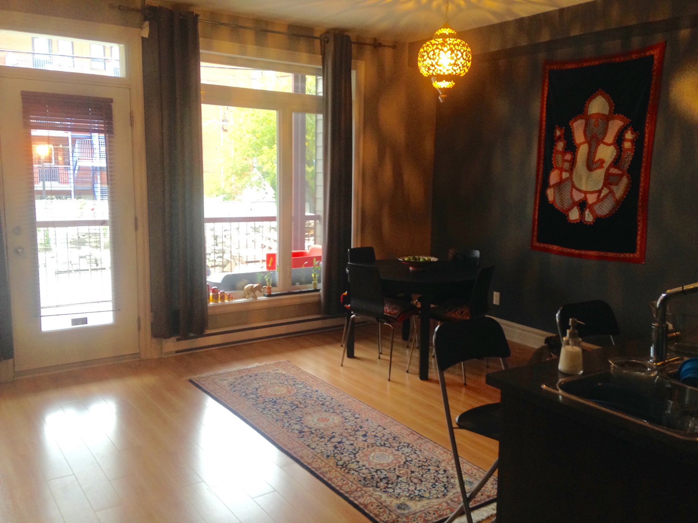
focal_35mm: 33
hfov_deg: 55.4
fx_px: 665
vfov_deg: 42.9
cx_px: 349
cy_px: 262
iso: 125
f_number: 2.4
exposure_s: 1/20
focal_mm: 4.12
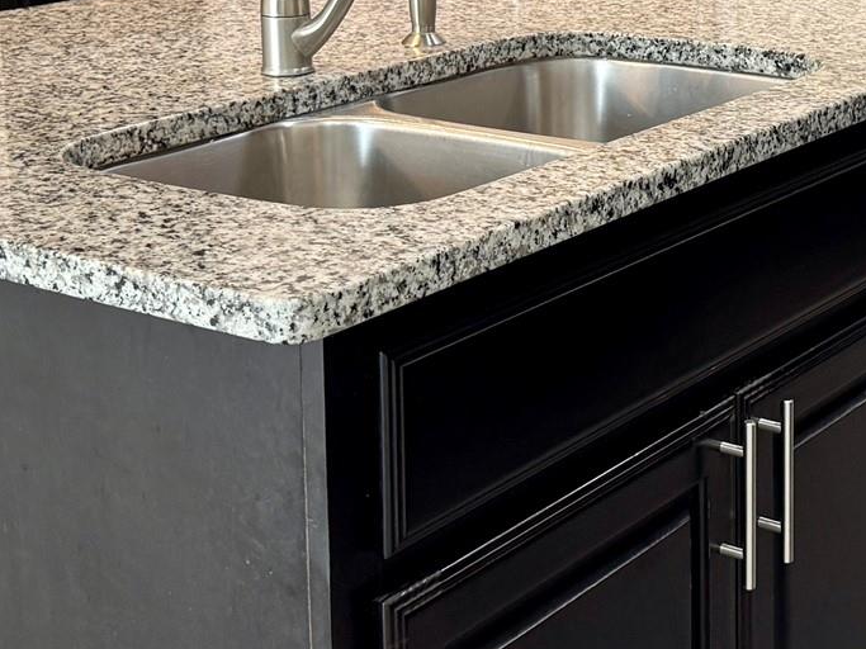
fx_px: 1801
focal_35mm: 72
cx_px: 709
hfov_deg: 26.5
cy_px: 11
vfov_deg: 19.9
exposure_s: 1/60
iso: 125
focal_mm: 6.76
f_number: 1.78
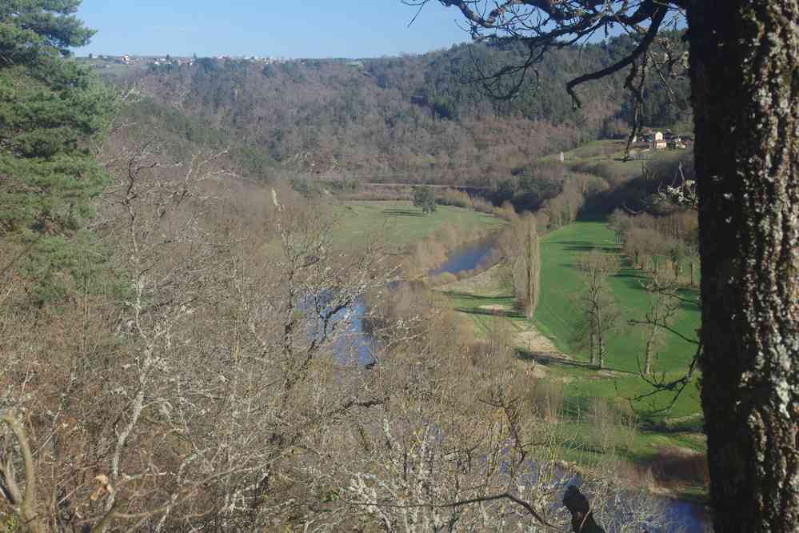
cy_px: 266
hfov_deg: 33.4
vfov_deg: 22.6
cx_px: 400
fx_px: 1332
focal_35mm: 60
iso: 200
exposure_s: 1/80
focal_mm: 40
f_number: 10
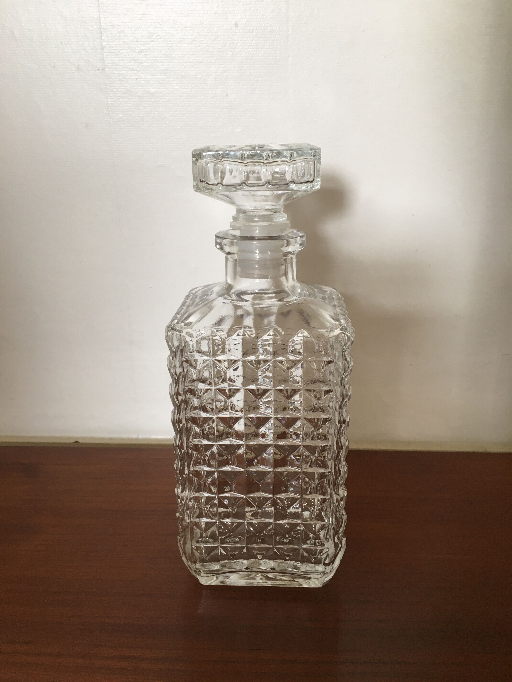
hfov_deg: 48.2
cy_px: 341
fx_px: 572
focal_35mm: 29
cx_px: 256
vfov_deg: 61.7
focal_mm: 4.15
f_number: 2.2
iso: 80
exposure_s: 1/33
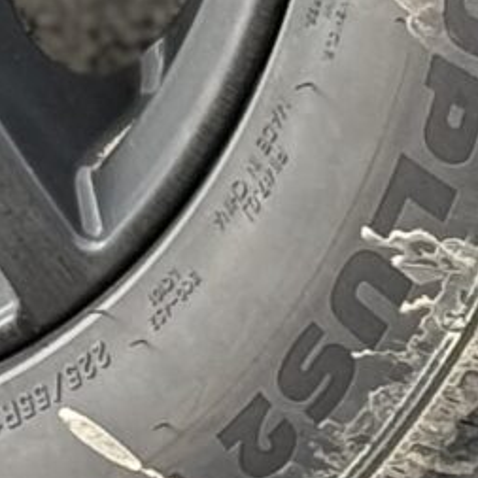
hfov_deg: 4.1
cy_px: -703
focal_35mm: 429
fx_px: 6702
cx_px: -155
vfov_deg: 4.0
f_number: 1.78
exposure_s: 1/242
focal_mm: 6.76
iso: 100
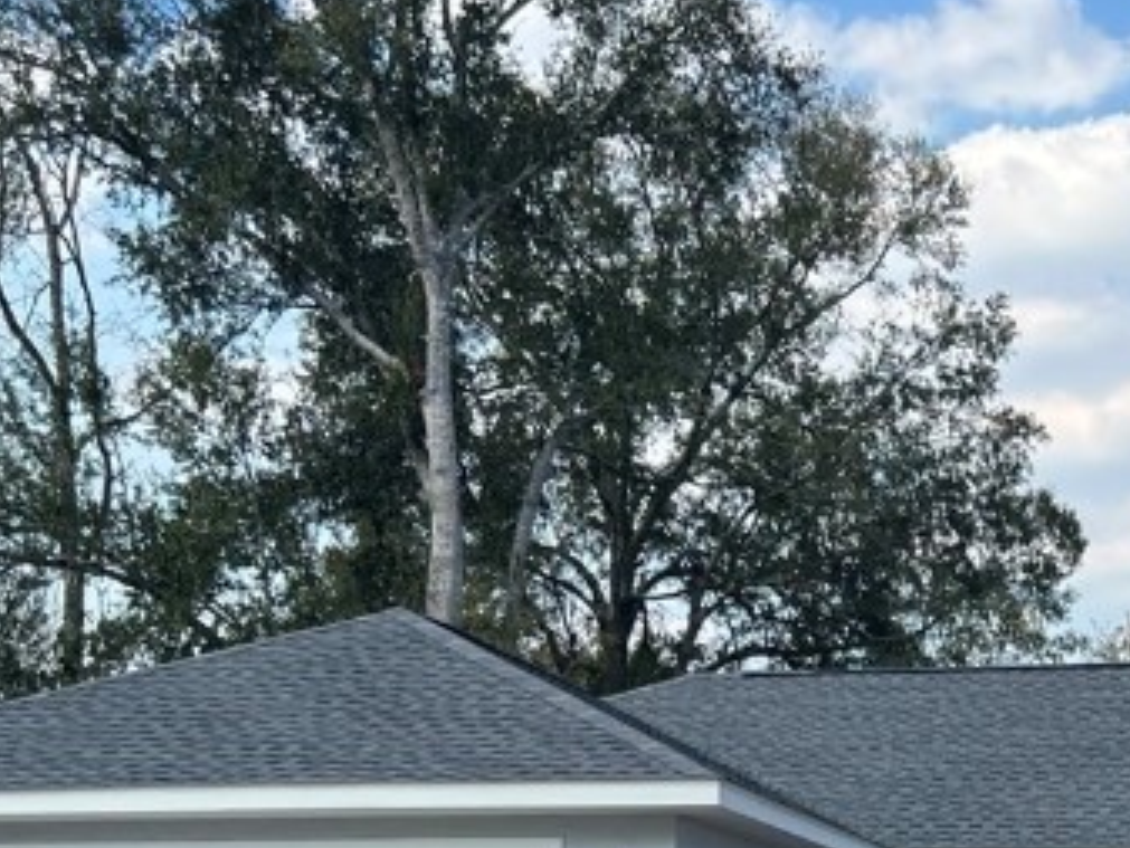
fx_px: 2580
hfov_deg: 23.9
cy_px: 952
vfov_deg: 18.0
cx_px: 1066
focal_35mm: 79
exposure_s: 1/3077
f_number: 1.5
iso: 50
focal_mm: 5.7
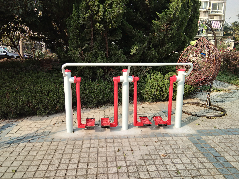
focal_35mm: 31
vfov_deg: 45.4
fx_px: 214
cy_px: 90
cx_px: 120
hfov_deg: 58.4
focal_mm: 3.69
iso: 50
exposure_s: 1/334
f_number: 2.2
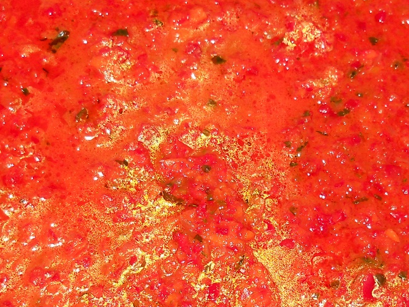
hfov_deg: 22.2
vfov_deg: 16.7
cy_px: 235
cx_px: 230
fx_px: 1039
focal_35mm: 88
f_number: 3.1
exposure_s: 1/30
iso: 80
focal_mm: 6.72
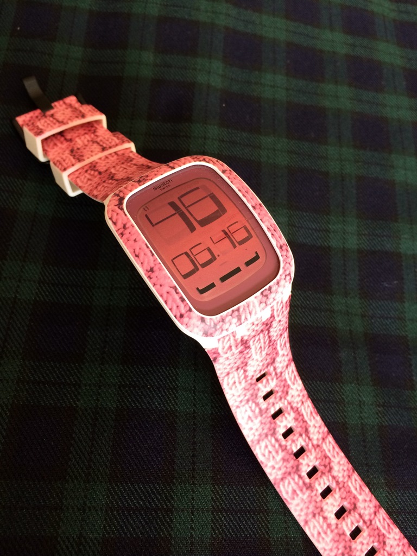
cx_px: 208
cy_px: 278
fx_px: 482
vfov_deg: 60.0
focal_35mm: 30
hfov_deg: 46.8
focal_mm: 4.12
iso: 100
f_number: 2.2
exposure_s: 1/33
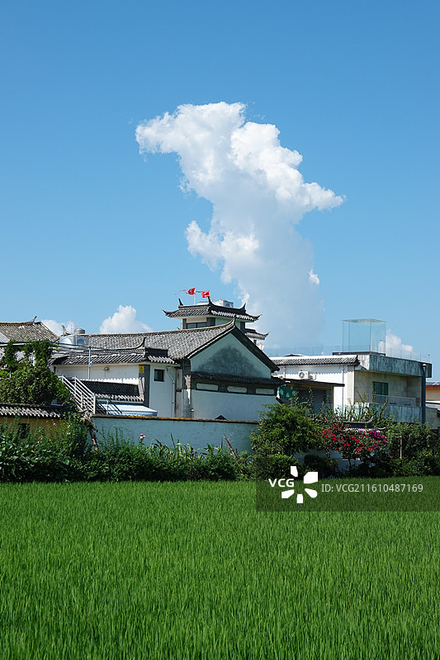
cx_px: 220
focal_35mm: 66
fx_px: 1210
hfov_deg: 20.6
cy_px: 330
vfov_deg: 30.5
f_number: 5.6
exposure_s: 1/640
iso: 125
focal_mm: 24.35
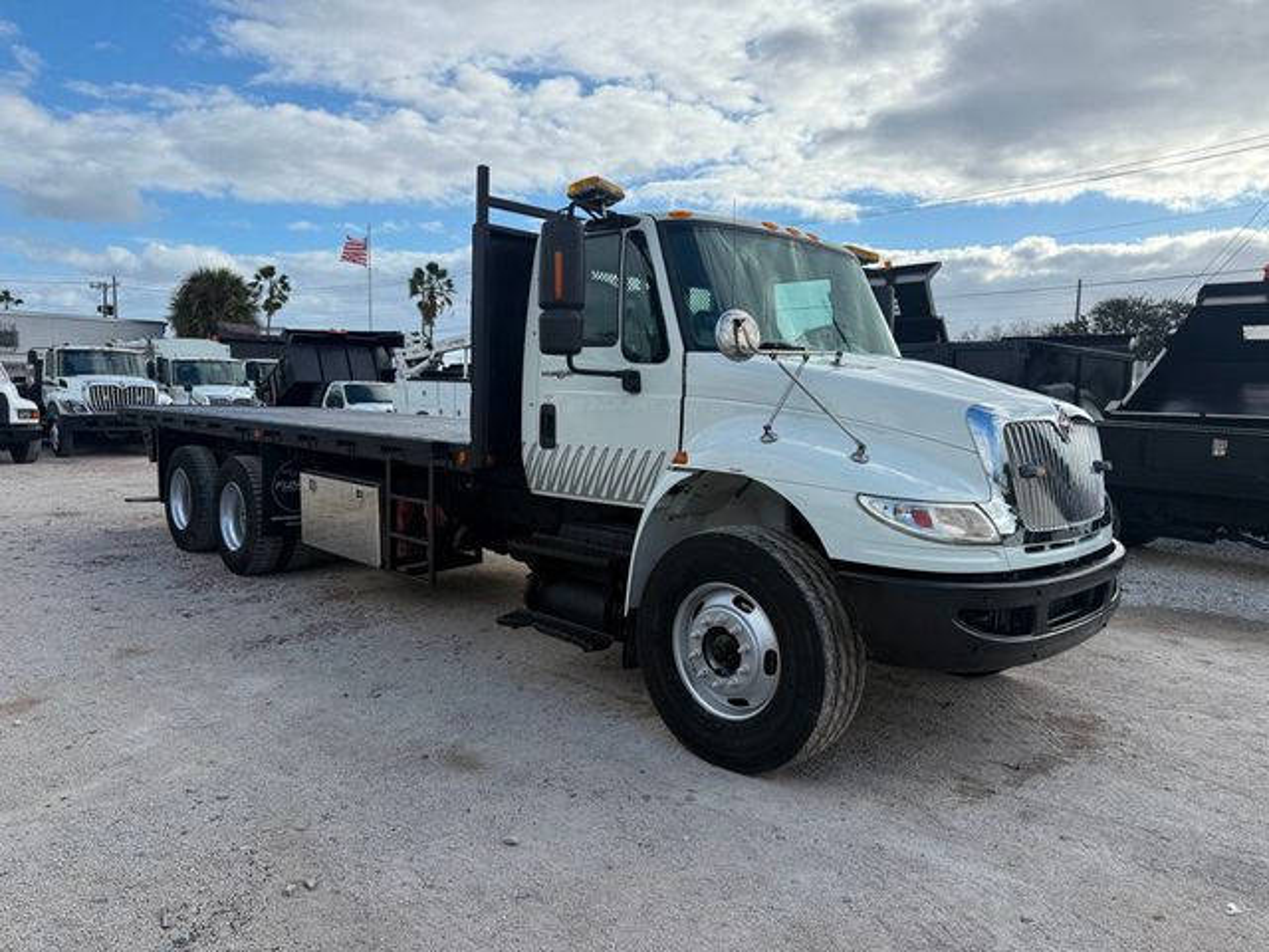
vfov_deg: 56.8
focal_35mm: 24
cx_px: 634
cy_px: 476
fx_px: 880
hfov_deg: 71.6
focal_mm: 6.76
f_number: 1.78
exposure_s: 1/4167
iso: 80
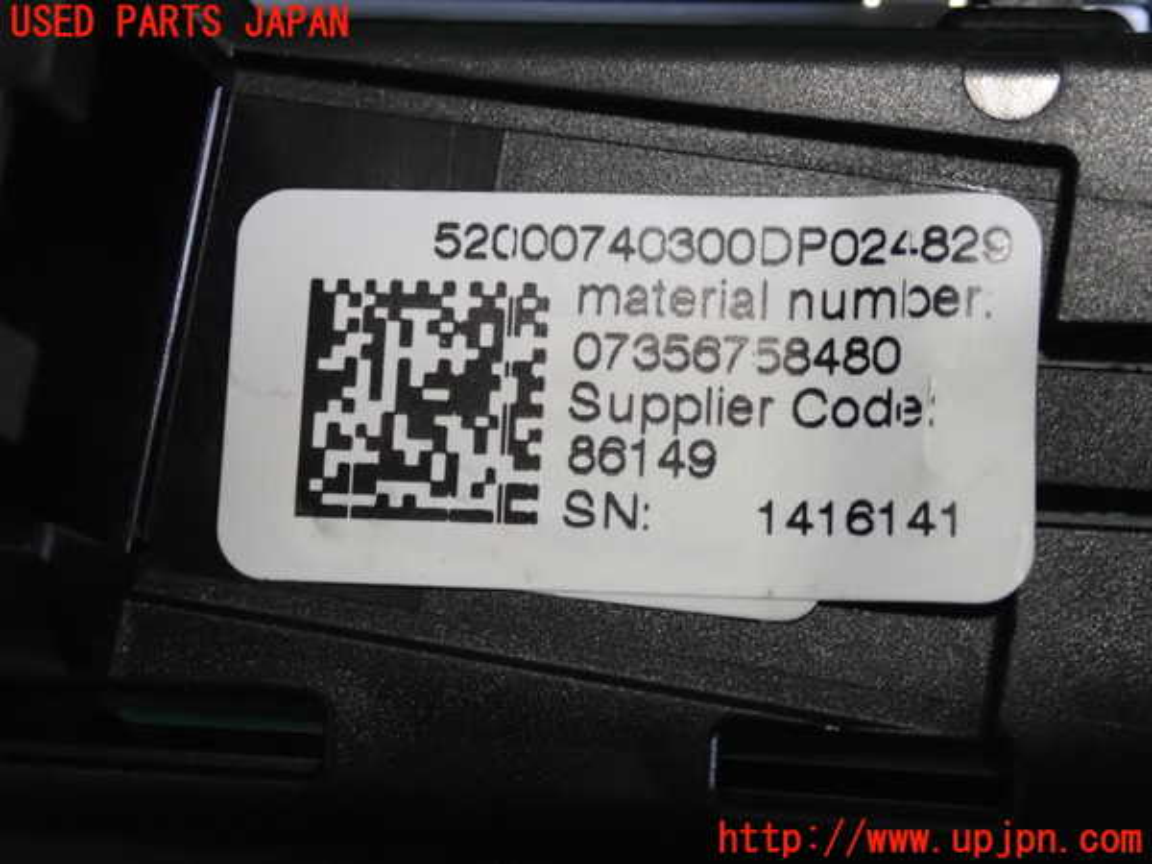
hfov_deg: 27.4
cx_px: 576
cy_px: 432
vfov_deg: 20.7
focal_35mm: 71
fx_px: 2363
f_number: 3.9
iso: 1600
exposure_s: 1/125
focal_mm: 12.73
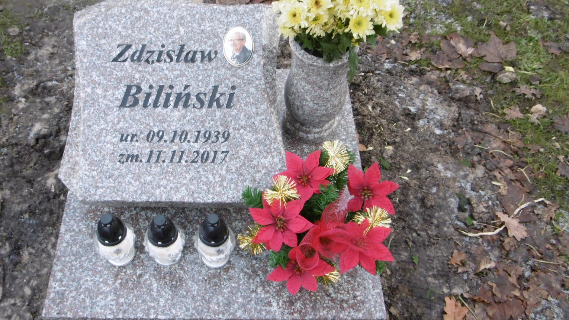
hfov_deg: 56.2
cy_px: 150
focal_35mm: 35
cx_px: 227
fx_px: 528
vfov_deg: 33.7
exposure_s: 1/60
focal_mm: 4.3
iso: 100
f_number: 3.1
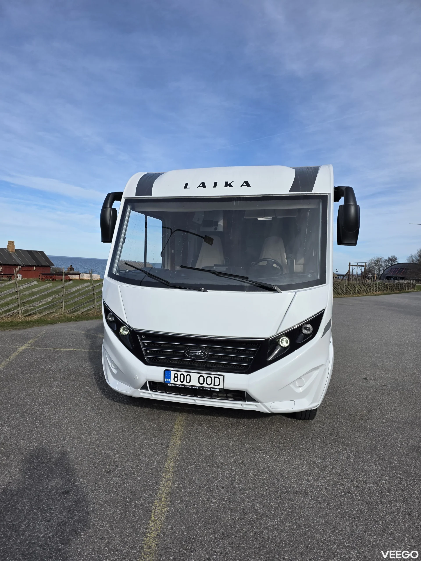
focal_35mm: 23
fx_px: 373
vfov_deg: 73.9
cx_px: 210
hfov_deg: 58.9
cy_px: 280
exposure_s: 1/6150
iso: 80
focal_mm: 6.3
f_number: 1.7
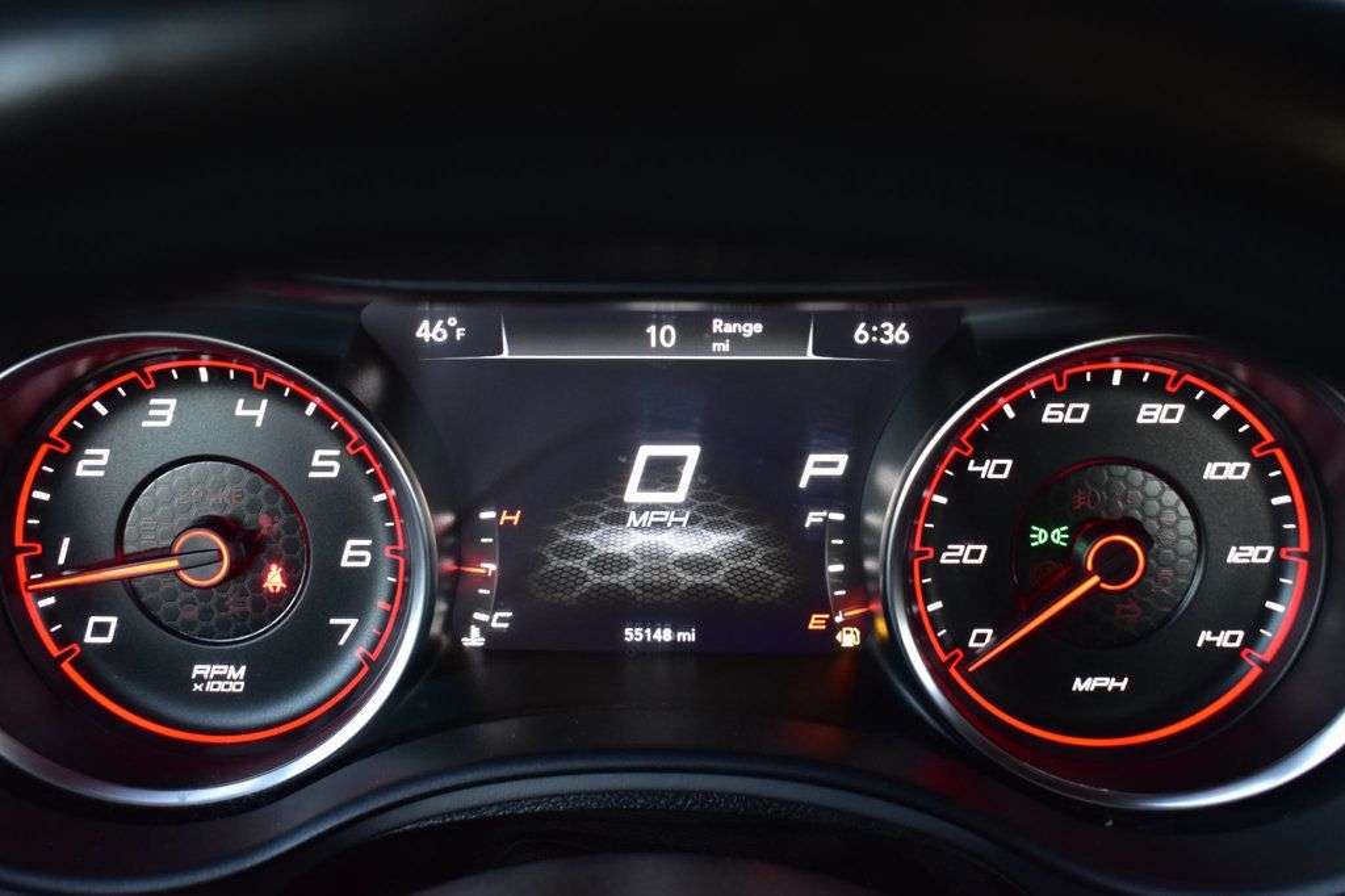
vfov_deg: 30.8
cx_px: 672
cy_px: 448
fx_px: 1625
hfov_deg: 45.0
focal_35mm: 44
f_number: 6.3
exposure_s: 1/15
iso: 1100
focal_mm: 29
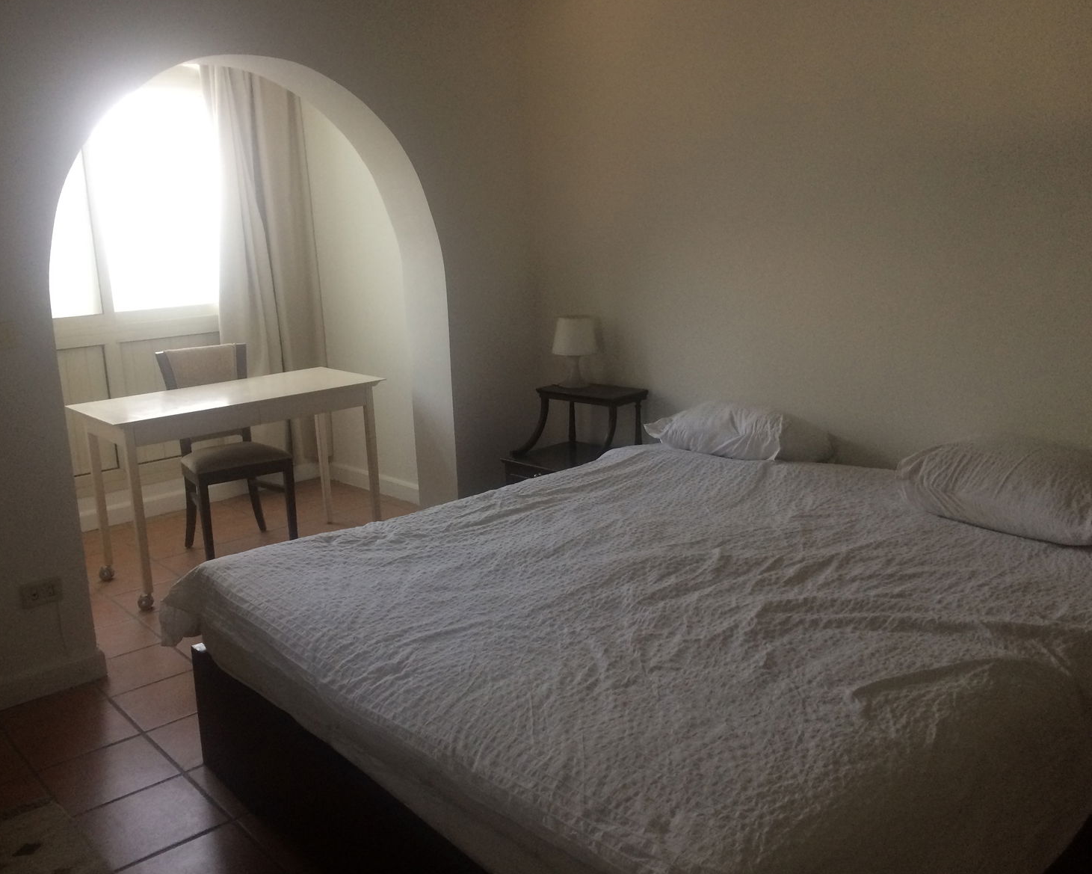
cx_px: 506
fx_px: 1002
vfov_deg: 47.1
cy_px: 426
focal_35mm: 31
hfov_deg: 57.1
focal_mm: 4.15
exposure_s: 1/33
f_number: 2.2
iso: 80
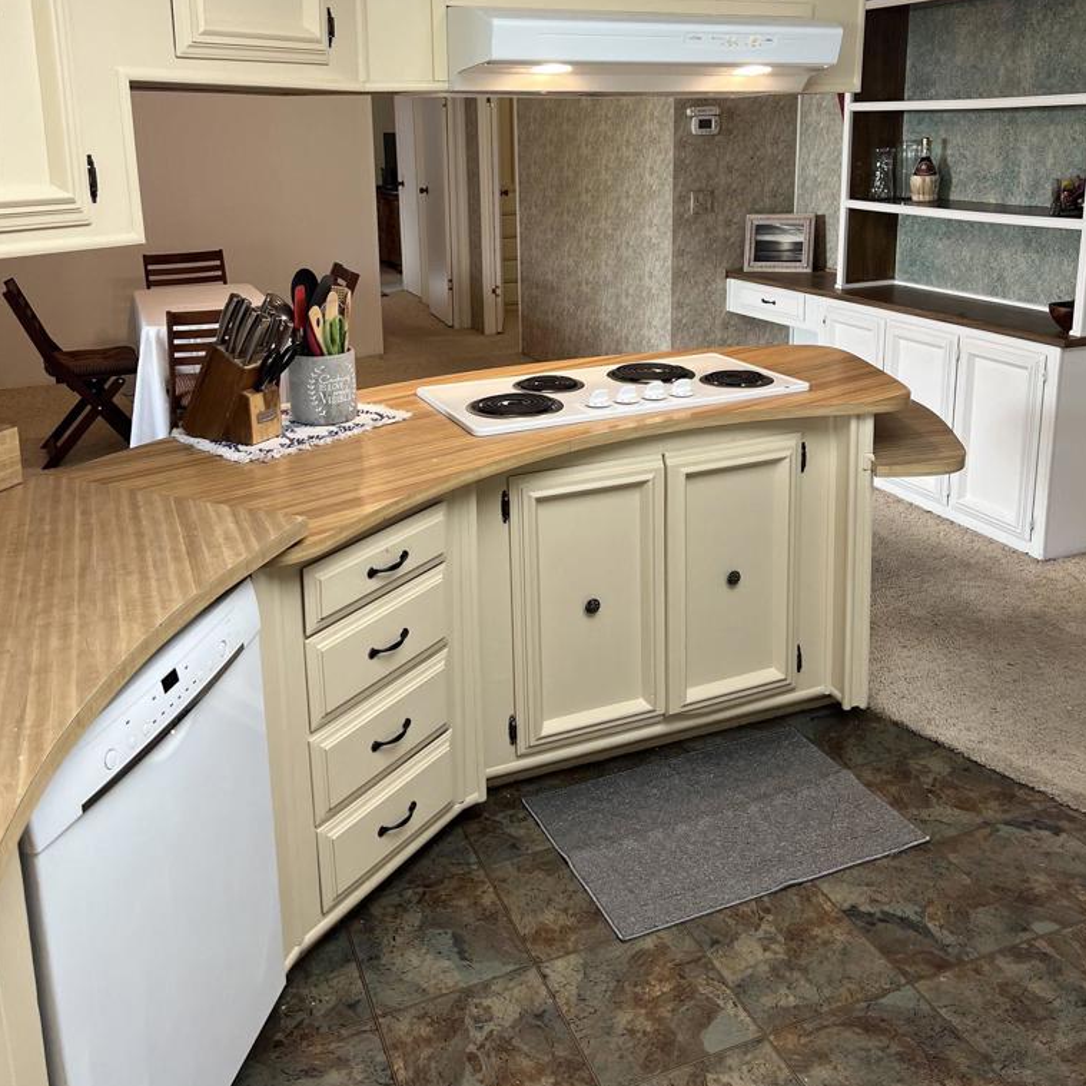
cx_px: 544
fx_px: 1100
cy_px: 375
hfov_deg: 52.5
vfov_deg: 51.7
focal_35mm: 31
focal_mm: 5.7
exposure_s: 1/120
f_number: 1.5
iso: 100
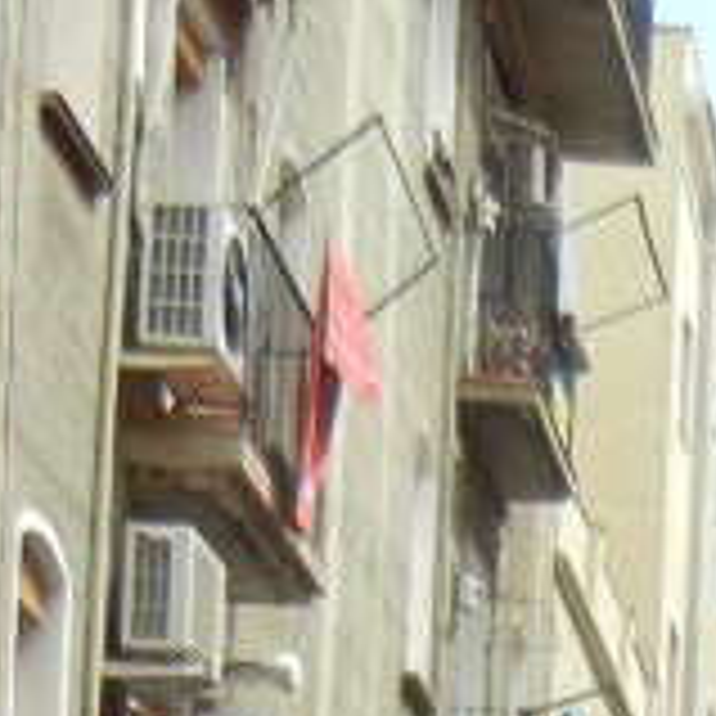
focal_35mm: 194
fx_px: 4540
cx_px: 1103
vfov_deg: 8.4
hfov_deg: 8.8
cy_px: 1644
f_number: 3.6
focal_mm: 6.2
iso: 160
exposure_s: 1/450
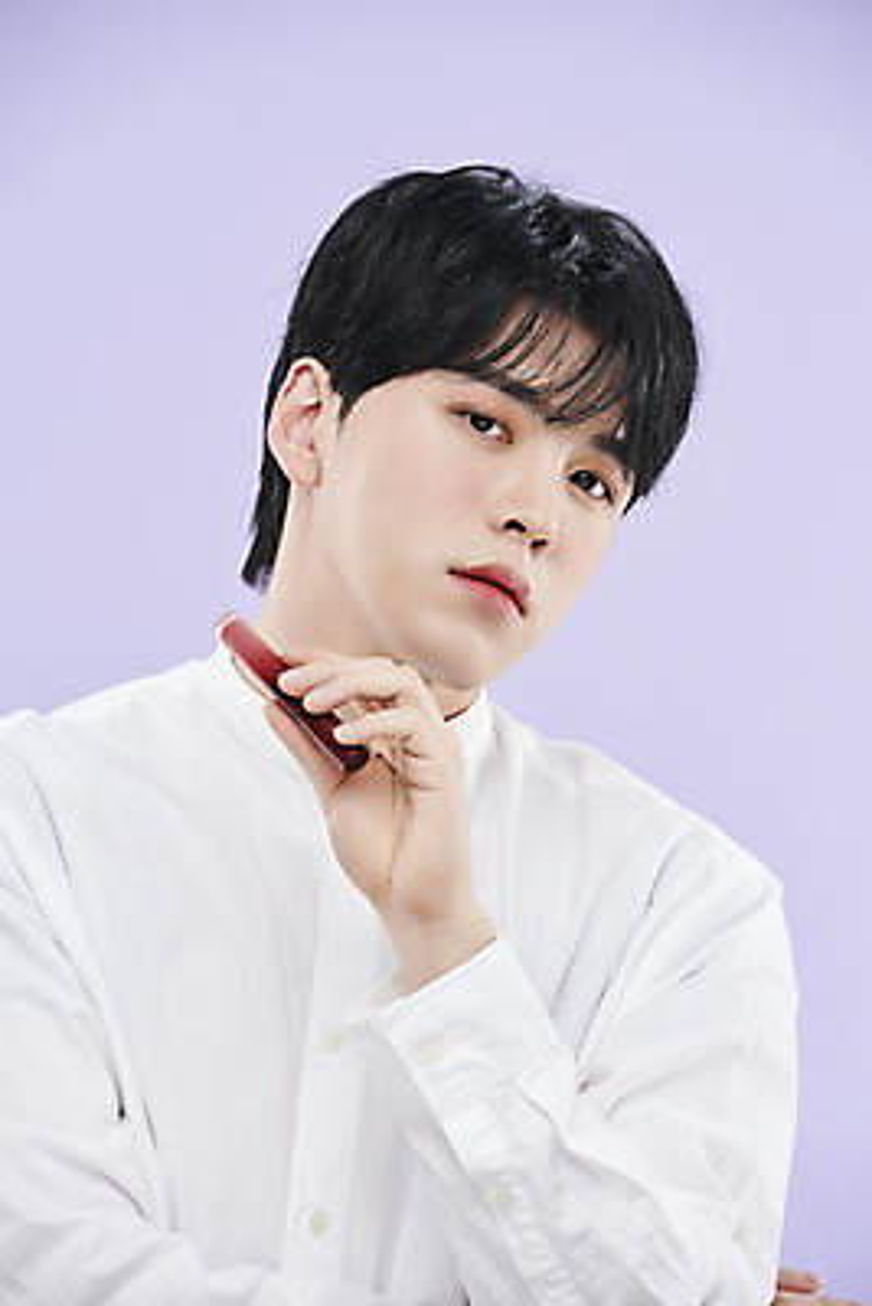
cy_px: 653
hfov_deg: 6.9
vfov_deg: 10.3
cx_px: 436
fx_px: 7260
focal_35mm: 200
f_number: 8
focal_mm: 200
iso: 31
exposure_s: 1/125
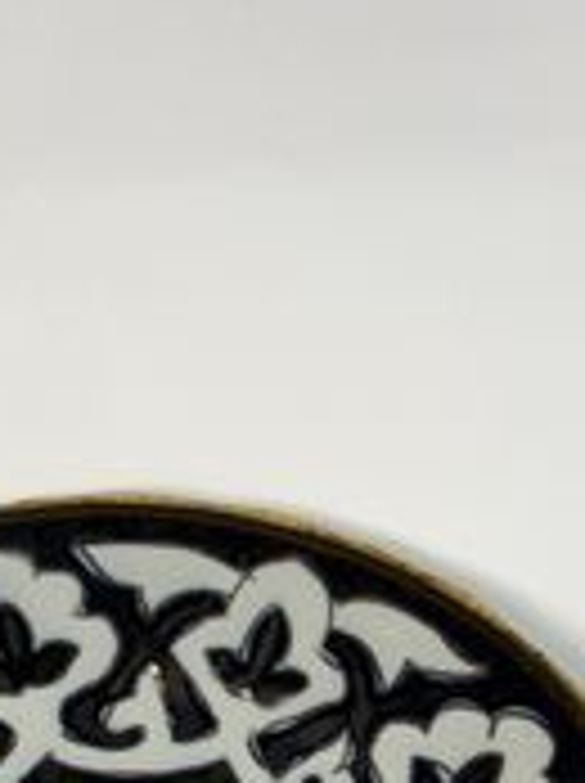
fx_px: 2665
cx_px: 81
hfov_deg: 12.4
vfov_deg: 16.4
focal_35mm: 118
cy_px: 772
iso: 64
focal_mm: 6.76
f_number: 1.78
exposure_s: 1/100
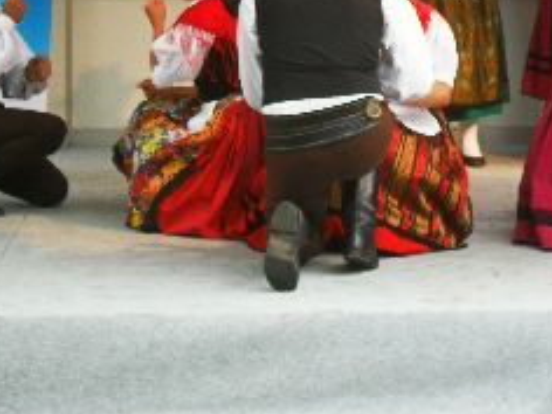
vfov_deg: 10.5
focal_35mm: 140
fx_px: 2232
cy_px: 50
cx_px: 440
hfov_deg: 14.0
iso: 100
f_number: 4.6
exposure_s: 1/60
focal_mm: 11.7
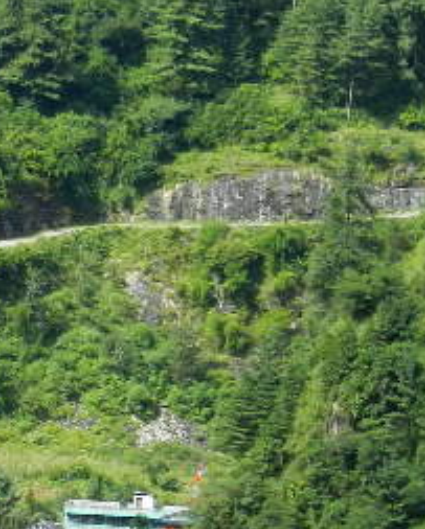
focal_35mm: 444
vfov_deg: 4.3
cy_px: 590
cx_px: -27
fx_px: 6968
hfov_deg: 3.5
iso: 160
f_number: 5.2
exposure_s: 1/400
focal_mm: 25.9
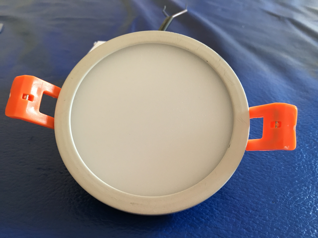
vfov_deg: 48.2
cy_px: 119
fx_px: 266
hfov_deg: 61.7
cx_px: 159
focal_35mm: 29
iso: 125
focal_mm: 4.15
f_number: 2.2
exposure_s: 1/30
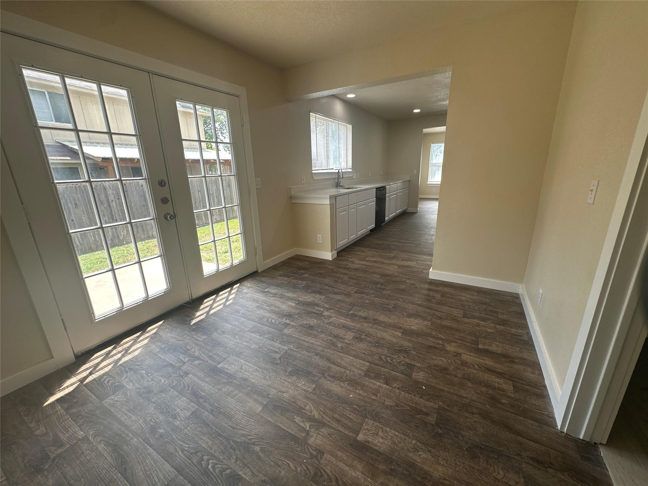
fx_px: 262
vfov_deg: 85.7
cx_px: 324
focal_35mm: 14
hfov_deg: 102.1
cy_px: 243
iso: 40
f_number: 2.2
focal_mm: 2.22
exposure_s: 1/124
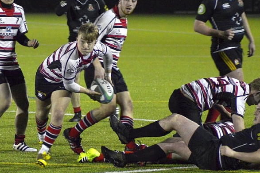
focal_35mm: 322
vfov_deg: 4.3
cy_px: 73
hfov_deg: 6.4
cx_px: 123
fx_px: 2325
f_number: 4.5
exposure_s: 1/160
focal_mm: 180
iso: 3200
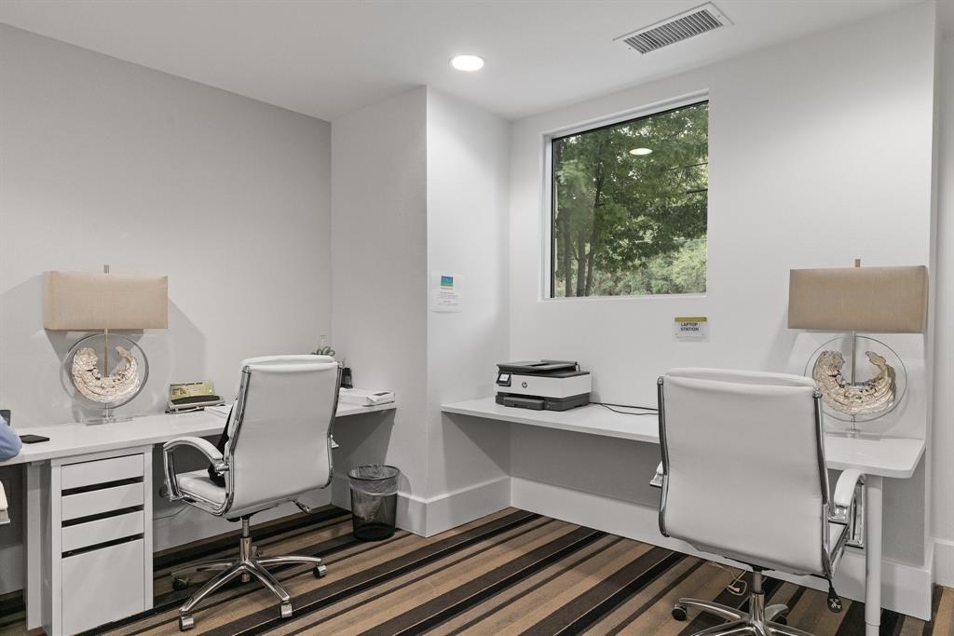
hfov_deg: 81.2
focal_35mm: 21
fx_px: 557
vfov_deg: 59.5
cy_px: 318
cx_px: 477
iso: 5000
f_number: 8
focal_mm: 21
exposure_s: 1/30
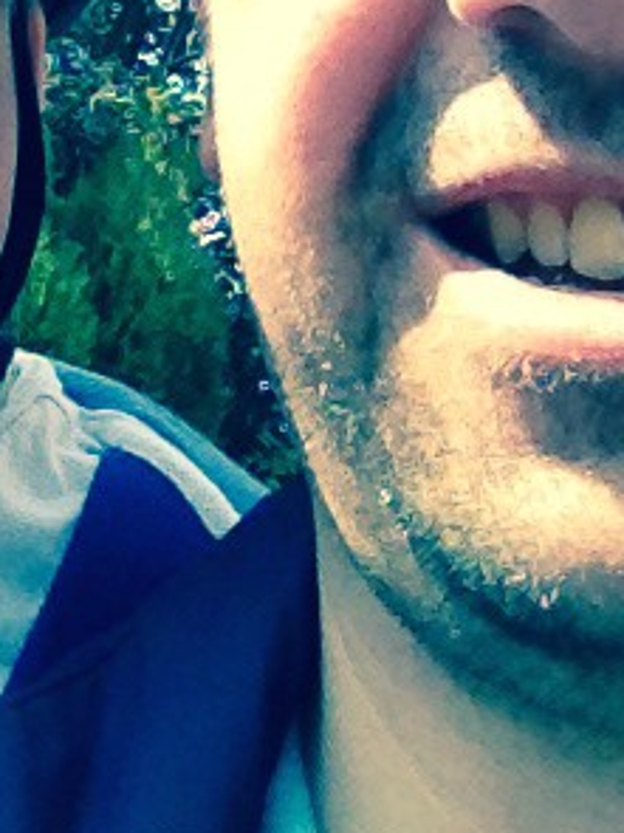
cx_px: 130
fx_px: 1828
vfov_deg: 24.4
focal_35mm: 76
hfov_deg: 19.2
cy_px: -14
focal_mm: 1.85
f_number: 2.4
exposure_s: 1/1447
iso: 125
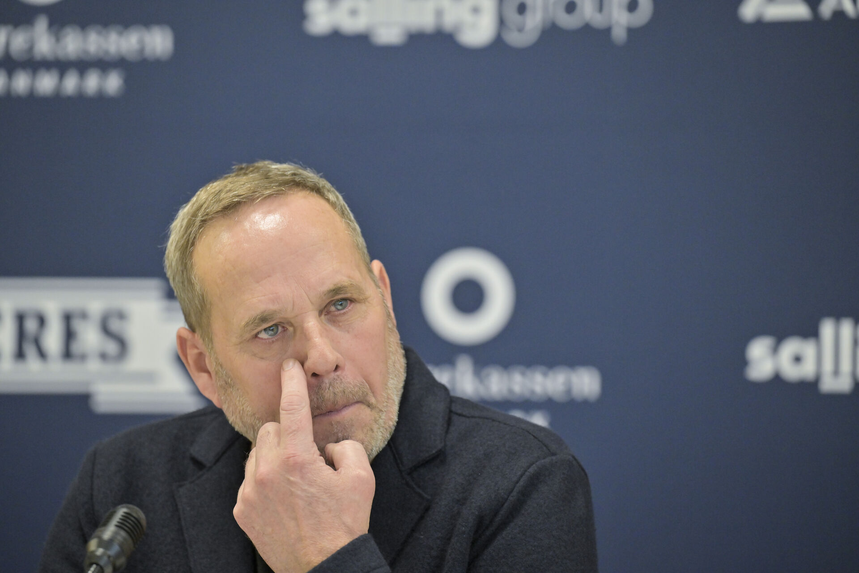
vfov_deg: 6.9
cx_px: 430
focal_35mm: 200
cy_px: 286
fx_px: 4772
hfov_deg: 10.3
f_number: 3.5
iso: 2000
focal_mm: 200
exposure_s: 1/320
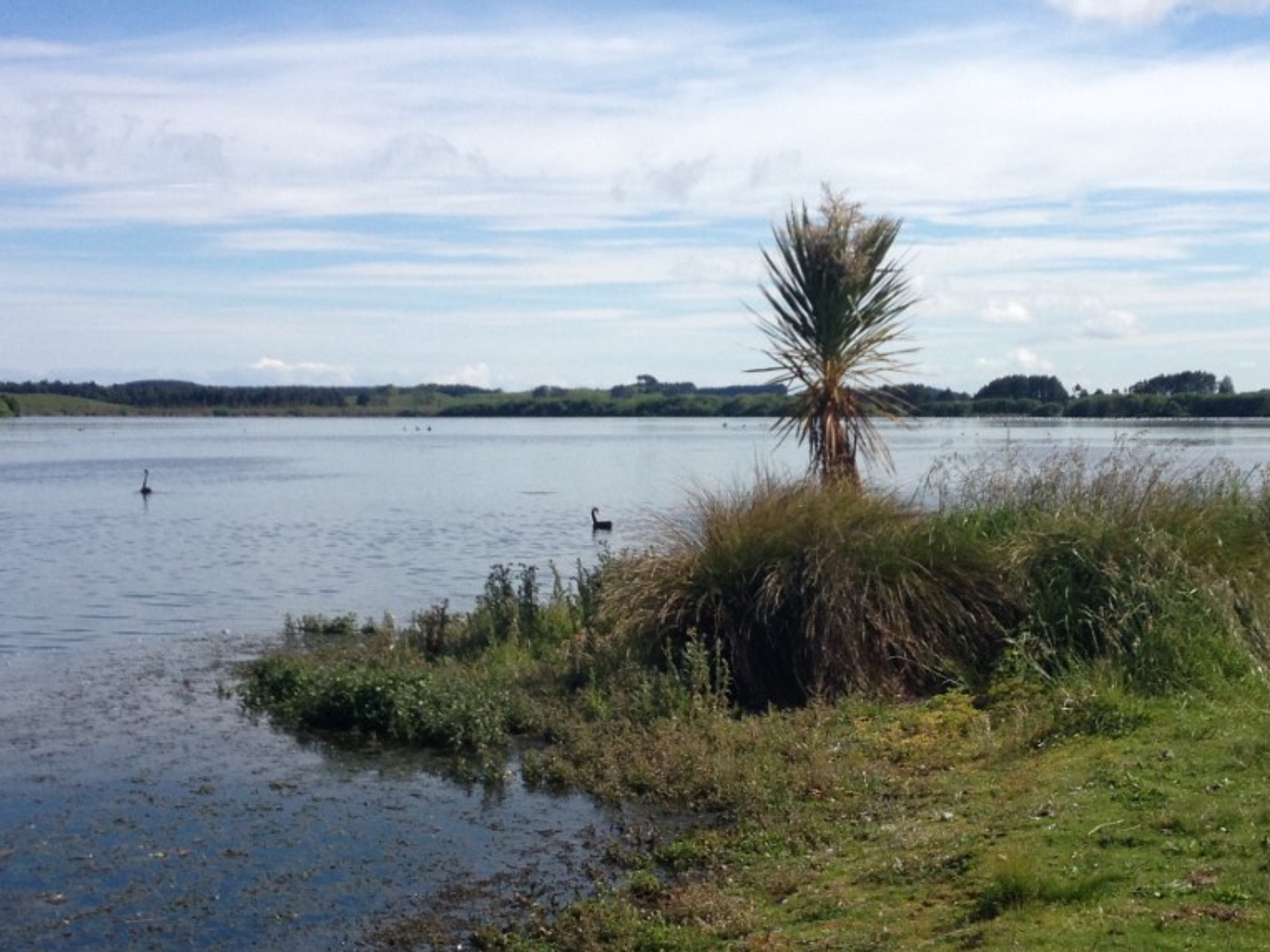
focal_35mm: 66
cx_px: 805
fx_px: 2421
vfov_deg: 22.3
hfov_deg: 29.3
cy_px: 508
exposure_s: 1/1972
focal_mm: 4.28
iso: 50
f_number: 2.4
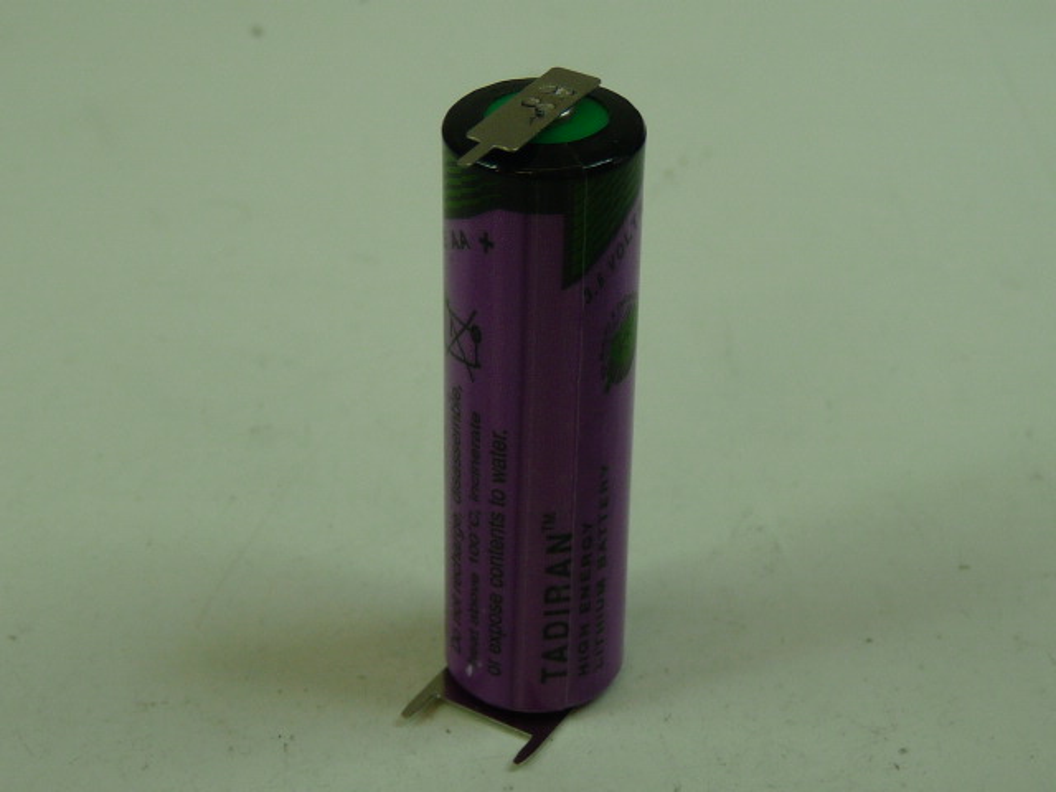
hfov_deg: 21.8
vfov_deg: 16.4
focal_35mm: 90
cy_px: 396
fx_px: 2746
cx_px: 528
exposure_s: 1/80
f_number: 3.2
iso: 100
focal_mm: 9.2
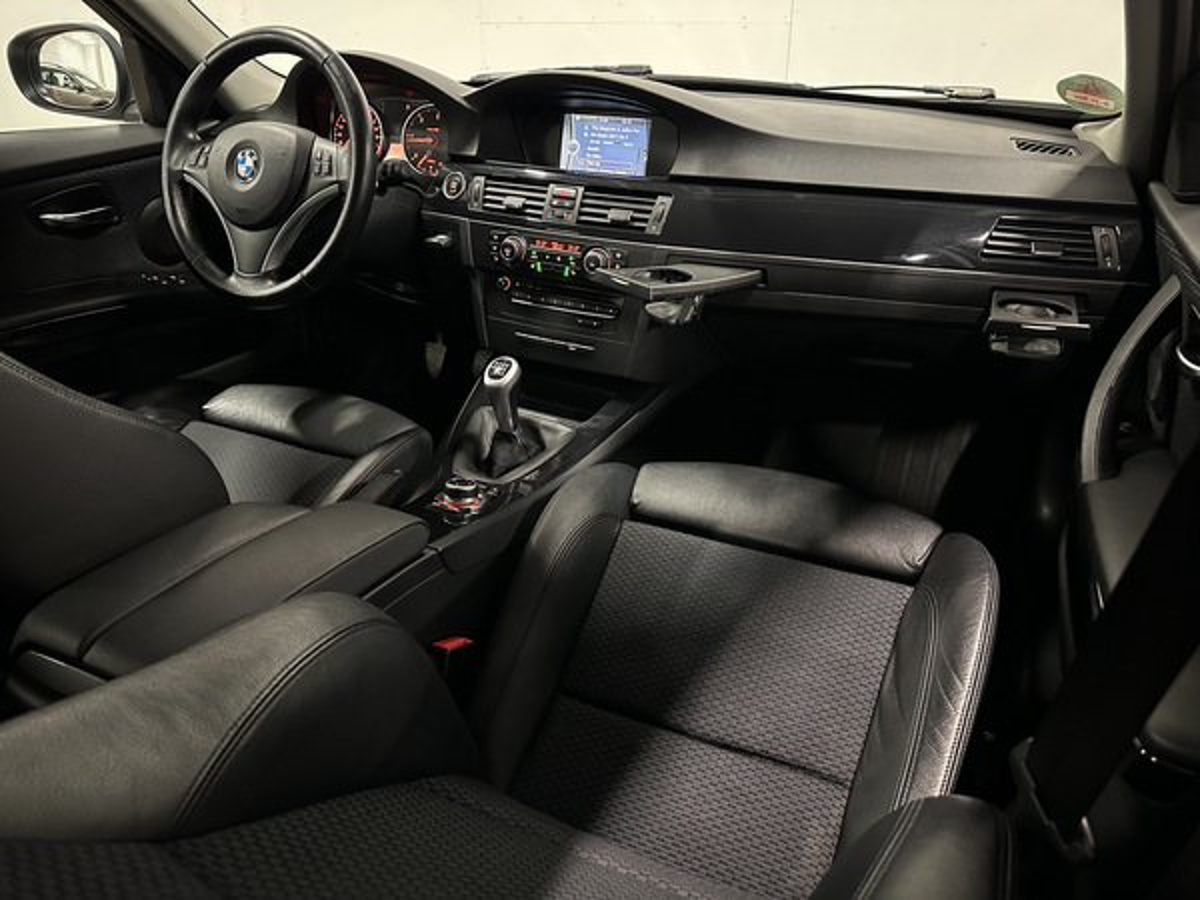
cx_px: 600
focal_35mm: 24
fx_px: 832
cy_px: 450
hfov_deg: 71.6
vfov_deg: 56.8
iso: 1250
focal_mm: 6.86
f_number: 1.8
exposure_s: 1/25
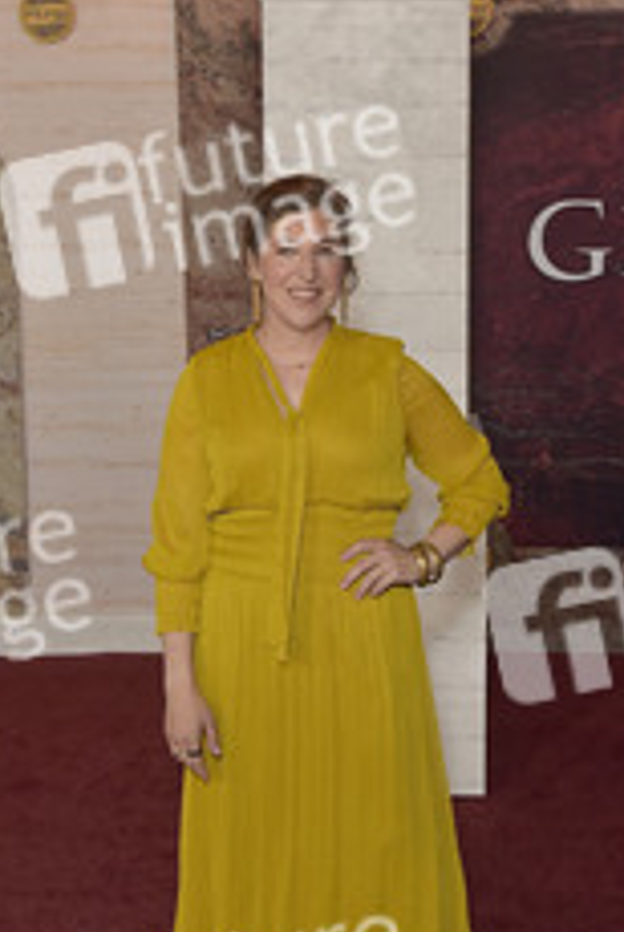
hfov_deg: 20.7
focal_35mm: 66
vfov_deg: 30.4
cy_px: 405
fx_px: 1711
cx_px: 326
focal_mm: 38
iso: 1000
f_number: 5.6
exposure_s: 1/250
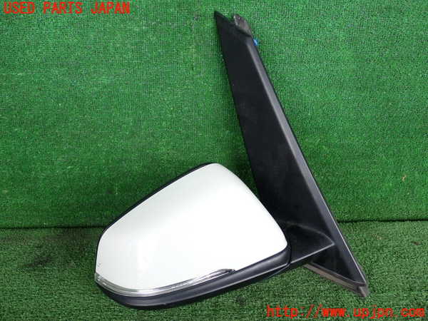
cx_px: 214
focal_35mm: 36
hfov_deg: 51.4
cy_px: 160
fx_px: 445
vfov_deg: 39.7
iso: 200
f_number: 2.5
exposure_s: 1/125
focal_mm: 6.37
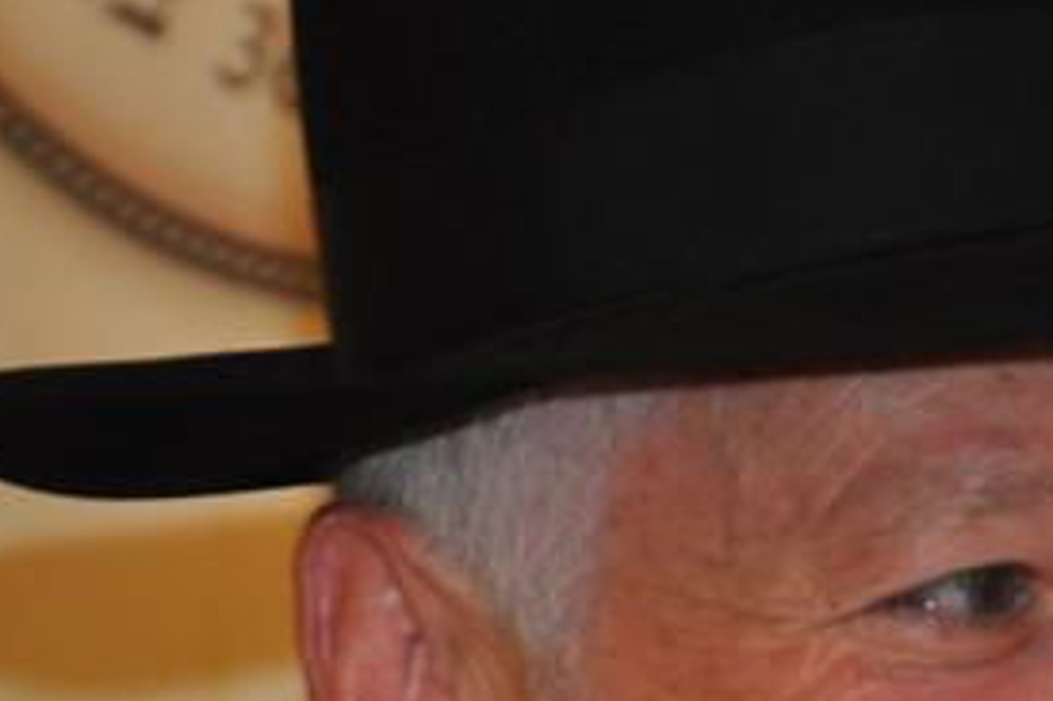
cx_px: 1015
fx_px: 27770
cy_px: 797
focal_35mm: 950
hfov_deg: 2.2
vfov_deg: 1.4
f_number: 5.6
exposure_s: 1/60
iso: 800
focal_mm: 170
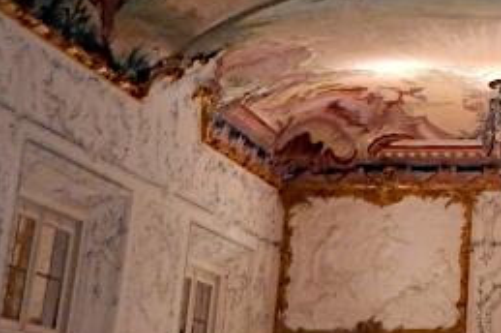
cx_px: 677
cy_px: -163
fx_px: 1543
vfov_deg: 11.8
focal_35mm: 111
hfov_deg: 17.2
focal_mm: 4
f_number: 3
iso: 360
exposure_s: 1/30
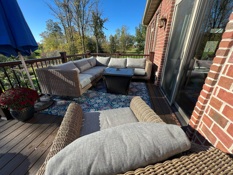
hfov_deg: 106.2
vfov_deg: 89.9
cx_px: 116
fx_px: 87
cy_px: 88
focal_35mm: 13
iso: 32
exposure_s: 1/457
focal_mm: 1.57
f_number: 1.8
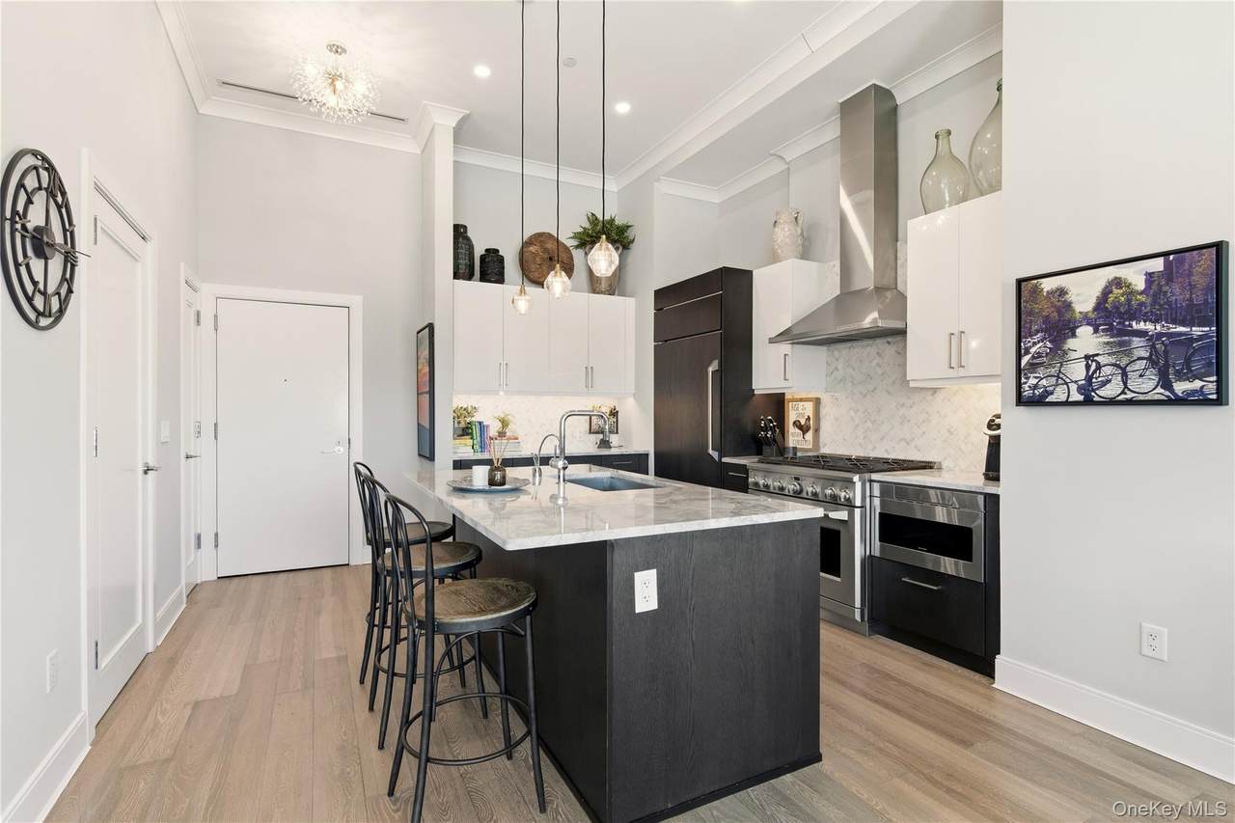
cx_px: 618
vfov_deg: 70.4
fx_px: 583
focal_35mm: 17
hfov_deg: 93.3
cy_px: 412
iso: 250
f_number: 9
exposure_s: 1/40
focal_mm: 17
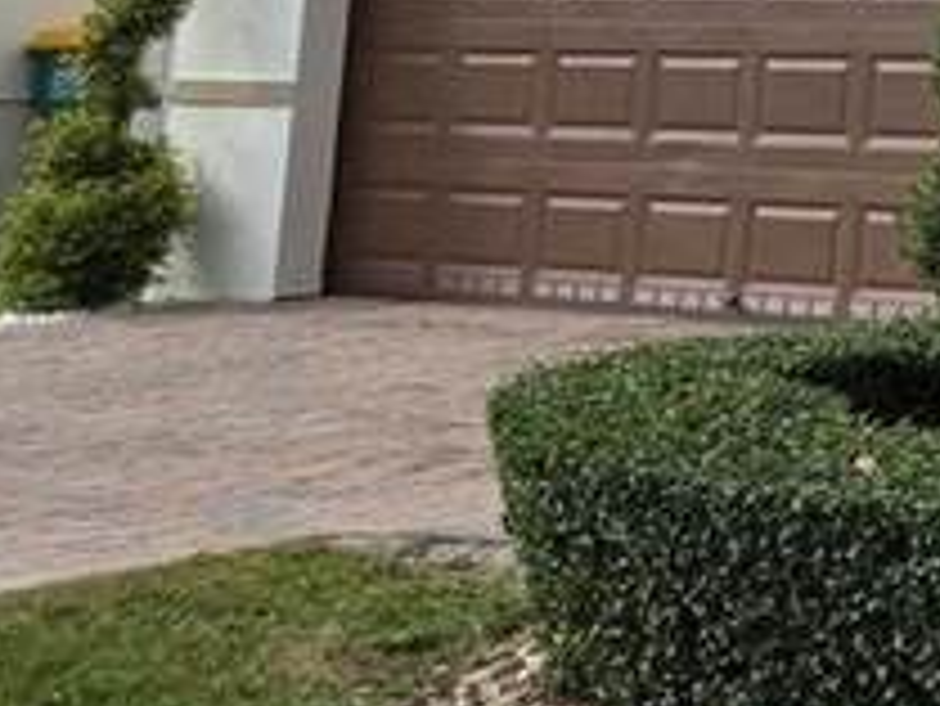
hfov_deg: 12.1
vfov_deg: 9.6
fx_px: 3831
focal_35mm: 141
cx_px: 1997
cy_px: -814
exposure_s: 1/2921
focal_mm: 5.4
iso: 80
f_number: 1.8
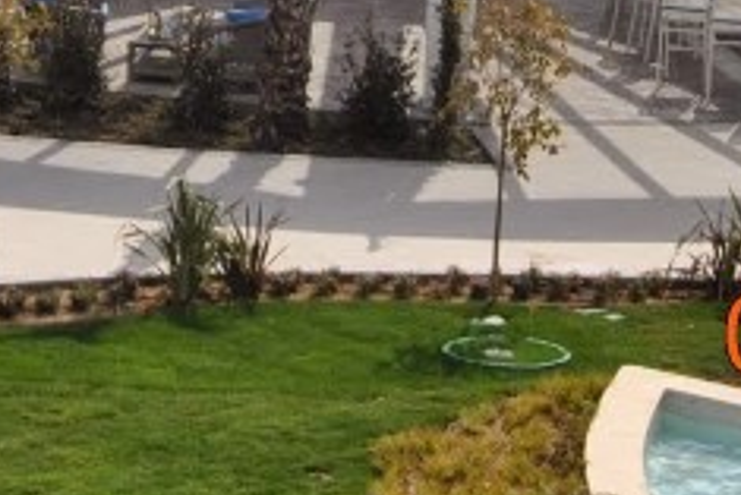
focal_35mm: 410
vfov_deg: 3.3
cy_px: -694
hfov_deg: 5.0
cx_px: 156
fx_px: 8444
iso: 100
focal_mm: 56
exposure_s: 1/800
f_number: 7.1
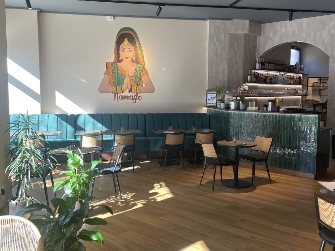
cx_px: 168
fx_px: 252
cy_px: 126
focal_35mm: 26
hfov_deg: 67.3
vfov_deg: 53.1
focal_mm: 4.2
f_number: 1.6
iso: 64
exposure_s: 1/121
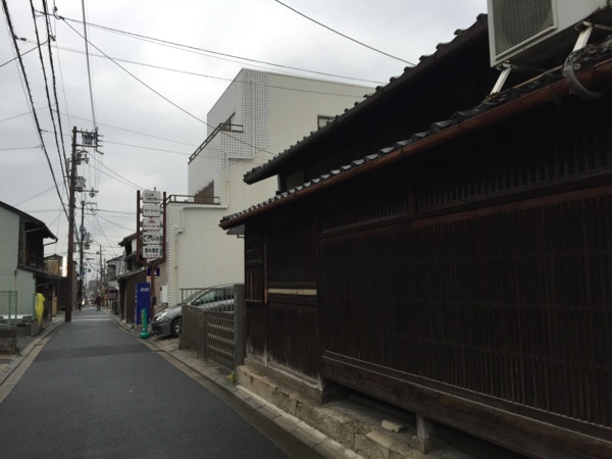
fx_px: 513
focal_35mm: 29
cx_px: 306
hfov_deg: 61.7
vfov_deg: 48.2
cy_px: 230
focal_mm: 4.15
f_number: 2.2
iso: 40
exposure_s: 1/40
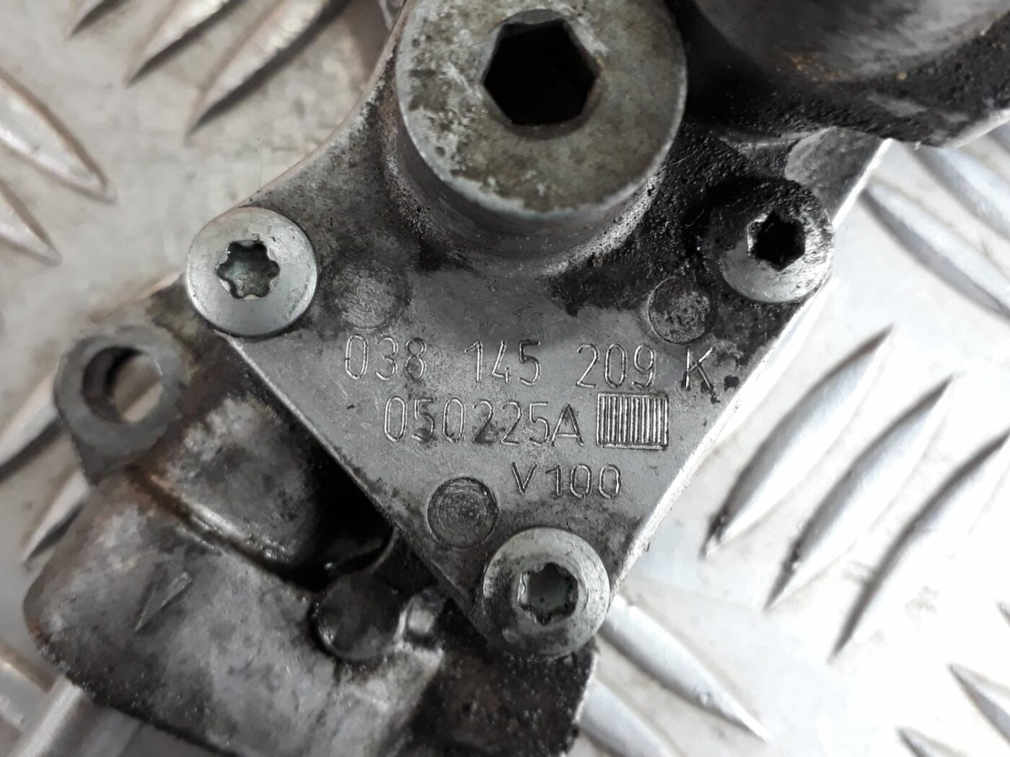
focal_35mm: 27
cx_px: 505
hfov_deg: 65.3
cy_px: 378
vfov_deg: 51.4
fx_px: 788
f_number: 1.9
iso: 160
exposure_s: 1/25
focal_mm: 3.6
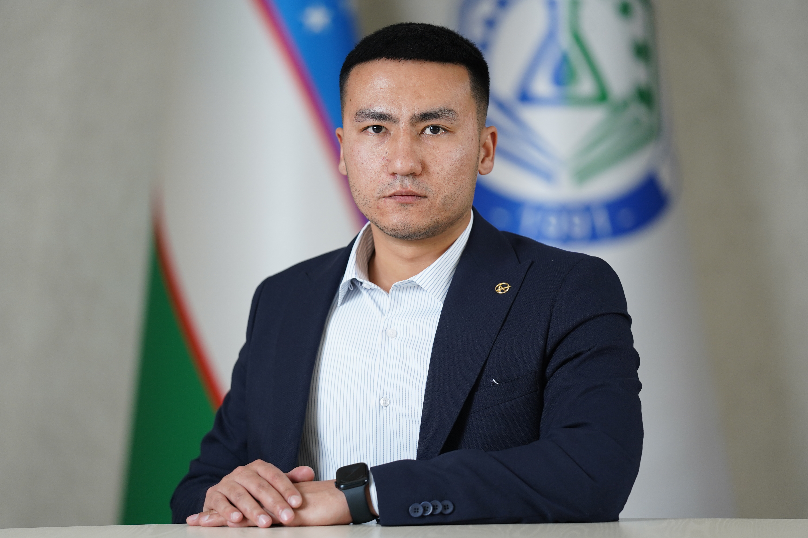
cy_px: 269
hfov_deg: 10.9
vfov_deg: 7.3
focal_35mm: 189
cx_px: 404
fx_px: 4242
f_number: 2.8
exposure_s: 1/80
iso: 500
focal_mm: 189
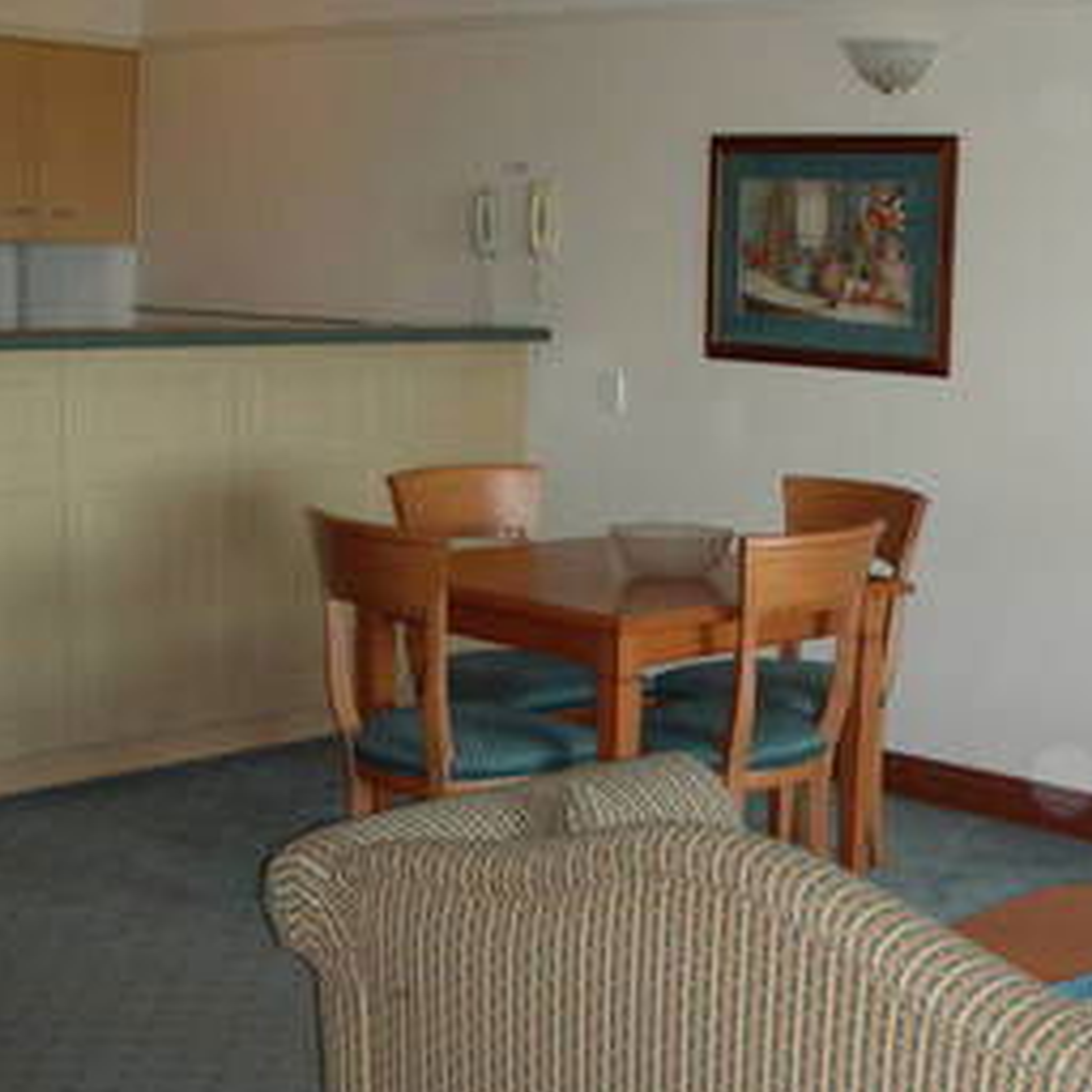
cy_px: 644
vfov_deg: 29.0
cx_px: 943
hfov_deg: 28.2
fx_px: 2106
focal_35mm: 59
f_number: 3.5
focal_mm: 6.3
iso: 198
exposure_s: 1/60.1
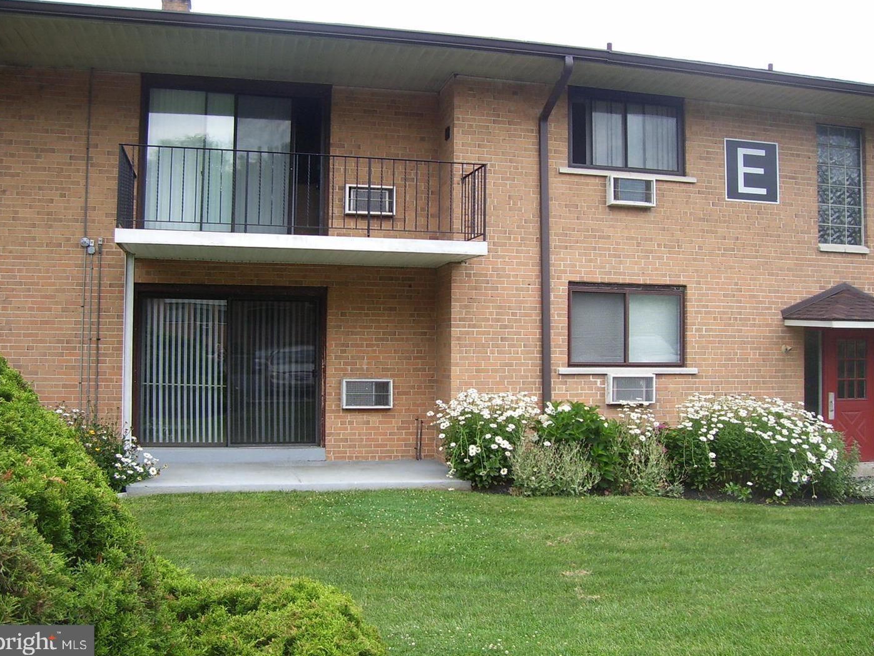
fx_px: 884
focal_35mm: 35
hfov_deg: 52.6
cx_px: 434
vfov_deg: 40.7
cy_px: 323
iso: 80
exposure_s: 1/350
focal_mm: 5.6
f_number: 2.7
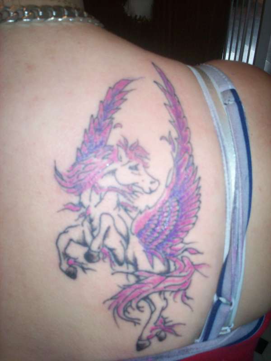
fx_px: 376
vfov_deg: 51.4
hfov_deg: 39.7
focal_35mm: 36
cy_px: 180
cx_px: 136
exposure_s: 1/60
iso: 140
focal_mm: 6
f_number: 4.5
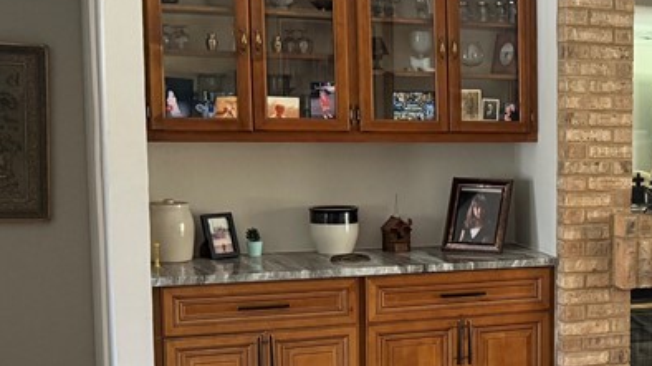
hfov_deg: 28.3
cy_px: 240
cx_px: 713
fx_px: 1175
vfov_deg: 17.7
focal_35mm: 68
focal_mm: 6.76
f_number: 1.78
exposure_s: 1/60
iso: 400
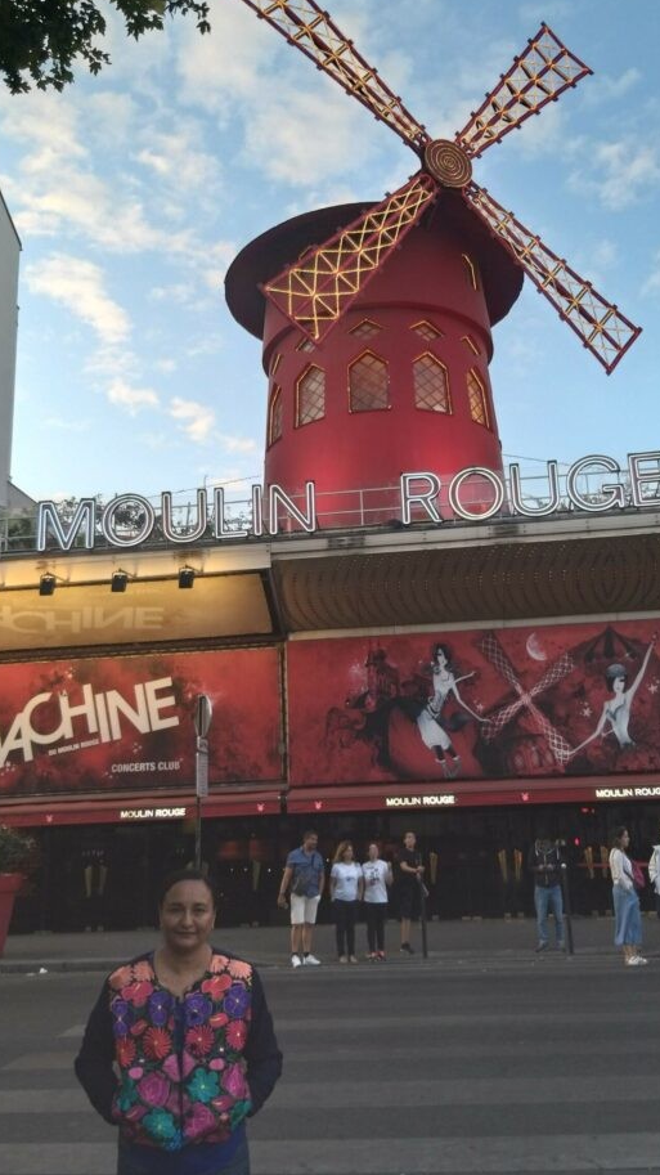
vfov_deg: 59.5
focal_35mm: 33
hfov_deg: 35.6
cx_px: 338
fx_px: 1028
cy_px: 580
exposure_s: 1/120
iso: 50
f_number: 1.7
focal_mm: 3.93
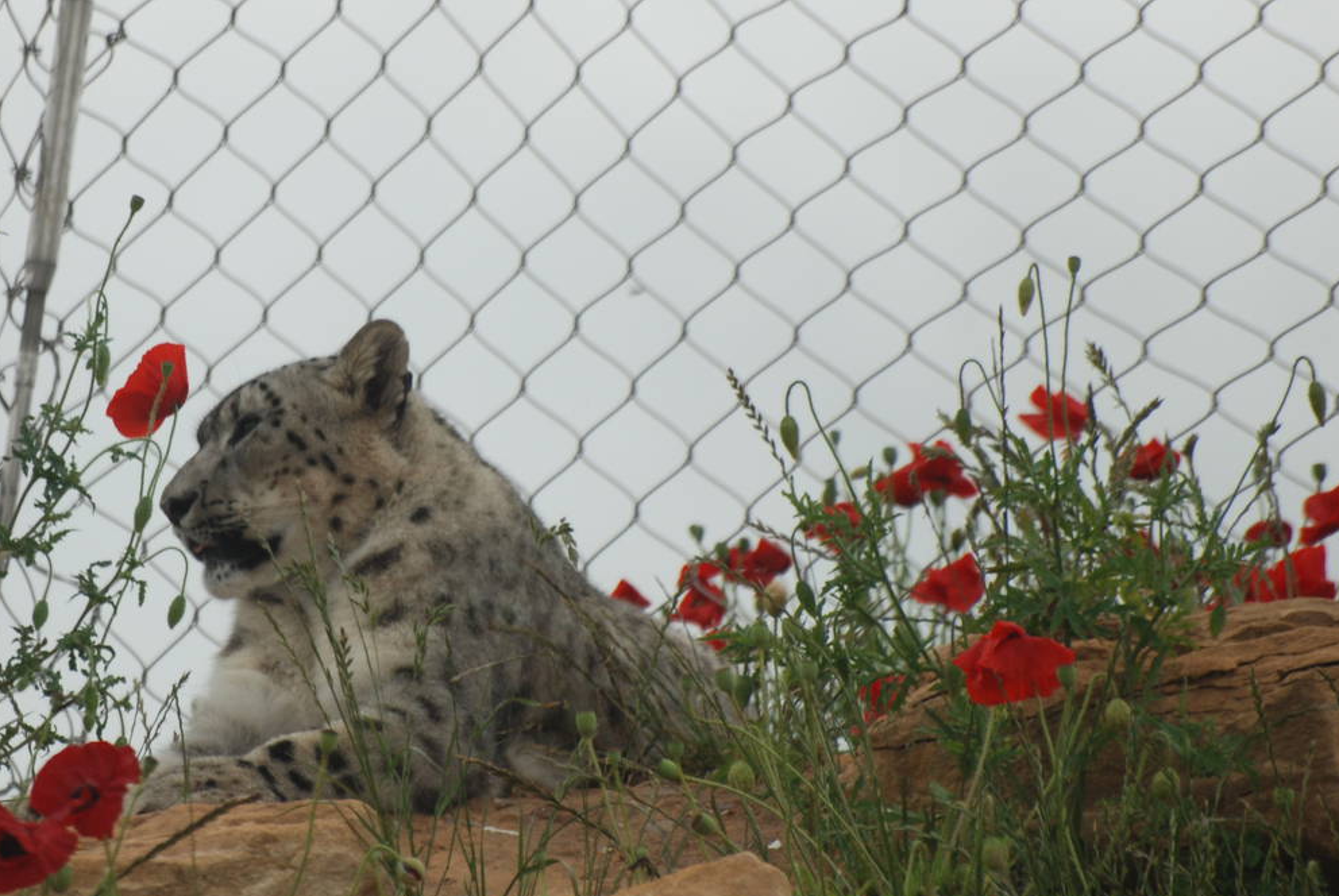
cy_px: 365
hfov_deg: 2.8
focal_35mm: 726
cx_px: 337
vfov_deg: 1.9
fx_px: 27035
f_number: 5.6
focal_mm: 300
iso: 250
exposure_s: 1/500
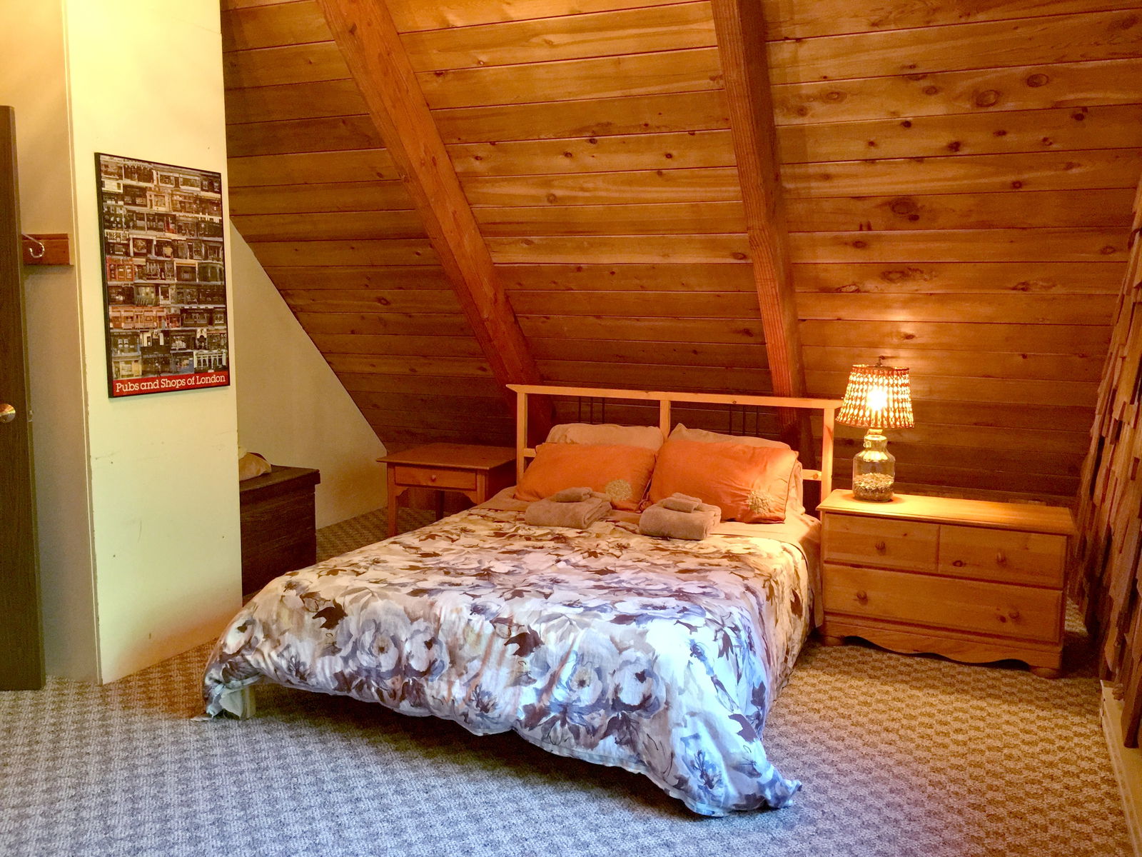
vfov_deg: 48.2
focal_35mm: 29
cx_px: 571
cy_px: 428
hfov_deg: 61.7
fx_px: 957
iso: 125
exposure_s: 1/10
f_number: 2.2
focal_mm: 4.15
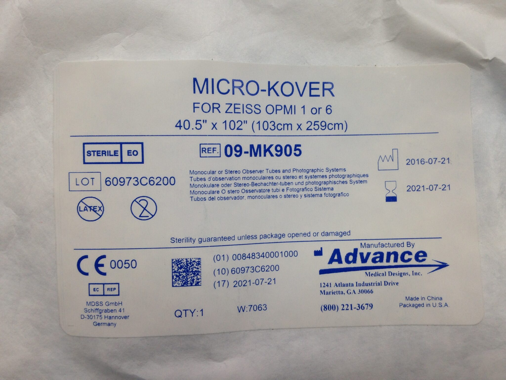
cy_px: 190
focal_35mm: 33
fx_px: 482
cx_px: 253
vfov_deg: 42.9
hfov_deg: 55.4
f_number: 2.4
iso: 50
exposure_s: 1/60
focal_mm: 4.12
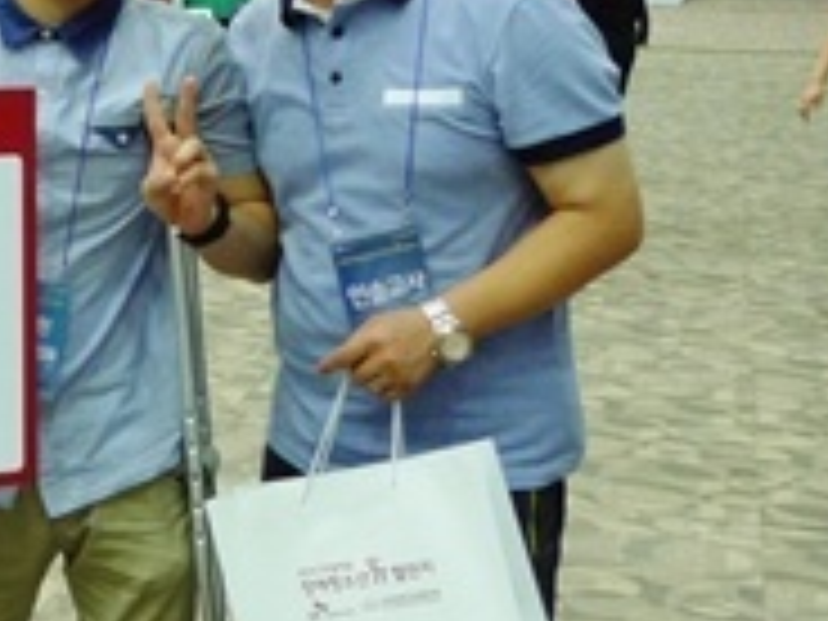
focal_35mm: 85
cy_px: 248
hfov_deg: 21.5
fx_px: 2033
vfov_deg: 17.3
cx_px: -144
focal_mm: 5.9
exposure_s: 1/40
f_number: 2.1
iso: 400
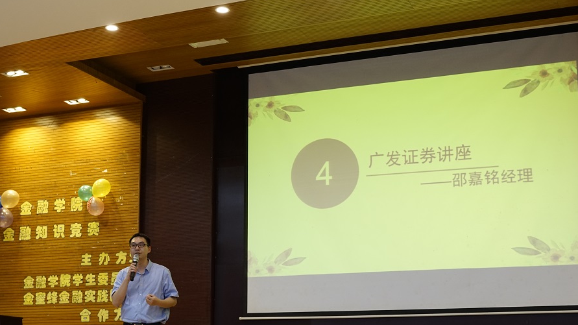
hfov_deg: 37.9
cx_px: 289
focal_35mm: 55
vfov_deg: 21.8
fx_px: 843
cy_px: 190
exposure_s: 1/160
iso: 1600
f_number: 3.5
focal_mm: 35
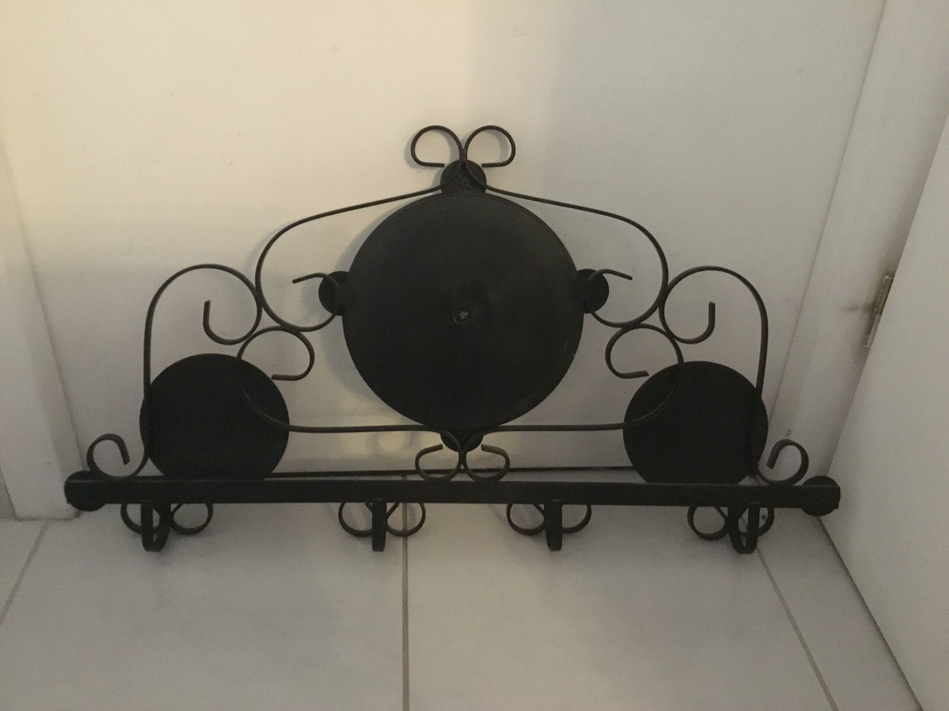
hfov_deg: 58.4
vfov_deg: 45.4
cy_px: 356
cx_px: 474
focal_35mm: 31
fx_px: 850
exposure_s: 1/17
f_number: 2.4
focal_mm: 3.3
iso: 800
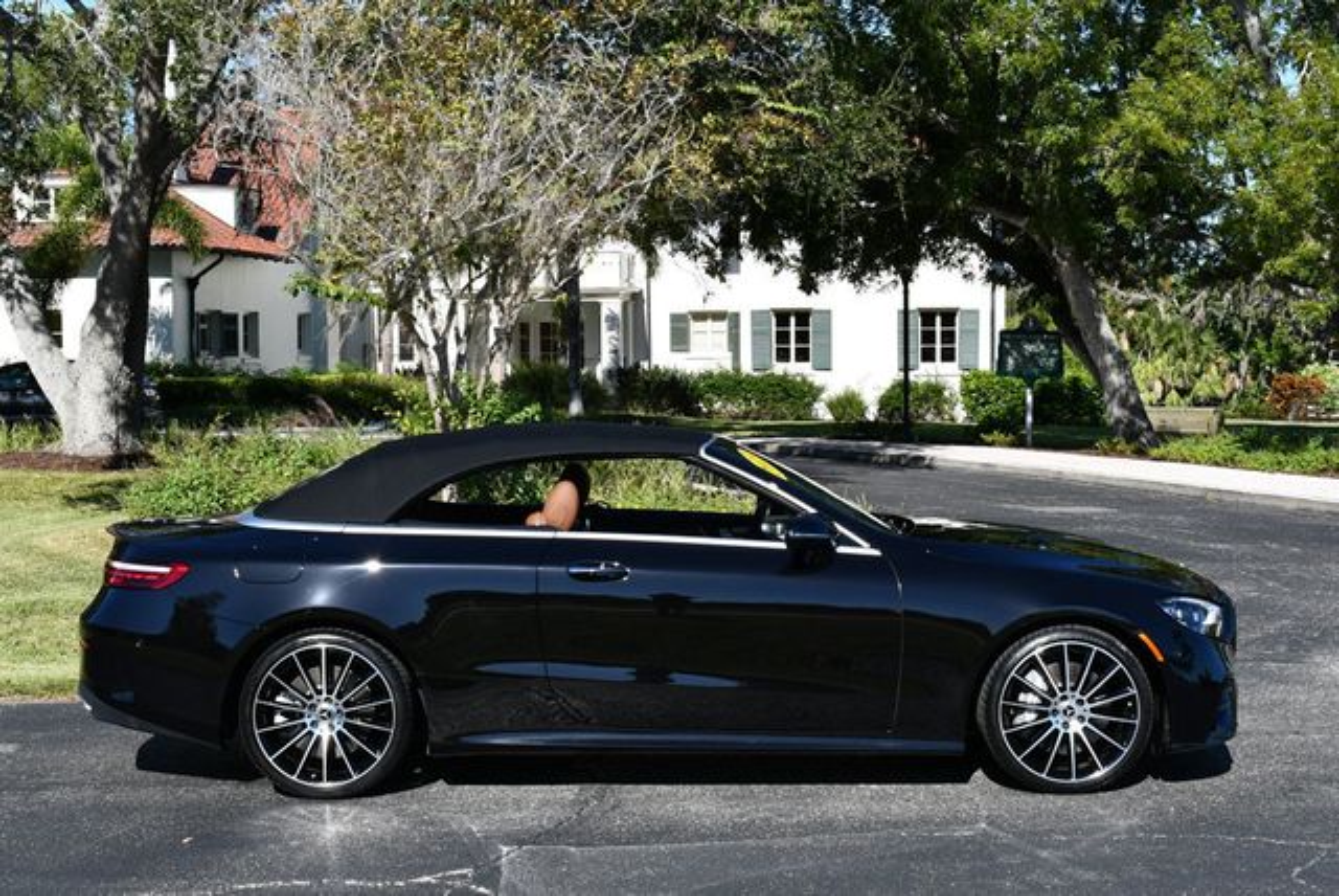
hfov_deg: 35.6
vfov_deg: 24.2
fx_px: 2085
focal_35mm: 56
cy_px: 448
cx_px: 670
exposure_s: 1/320
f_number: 8
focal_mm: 28
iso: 100
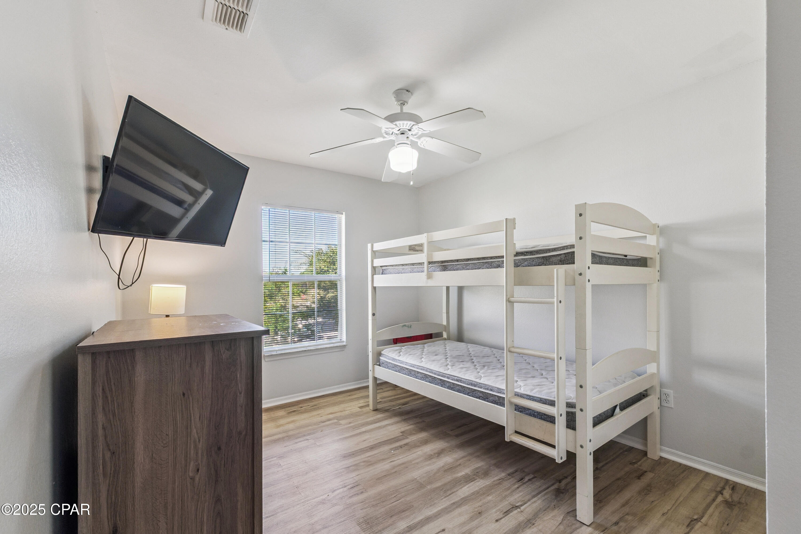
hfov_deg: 100.4
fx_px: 334
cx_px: 400
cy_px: 267
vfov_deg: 77.3
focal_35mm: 15
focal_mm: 10
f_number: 8
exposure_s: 1/15
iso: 100
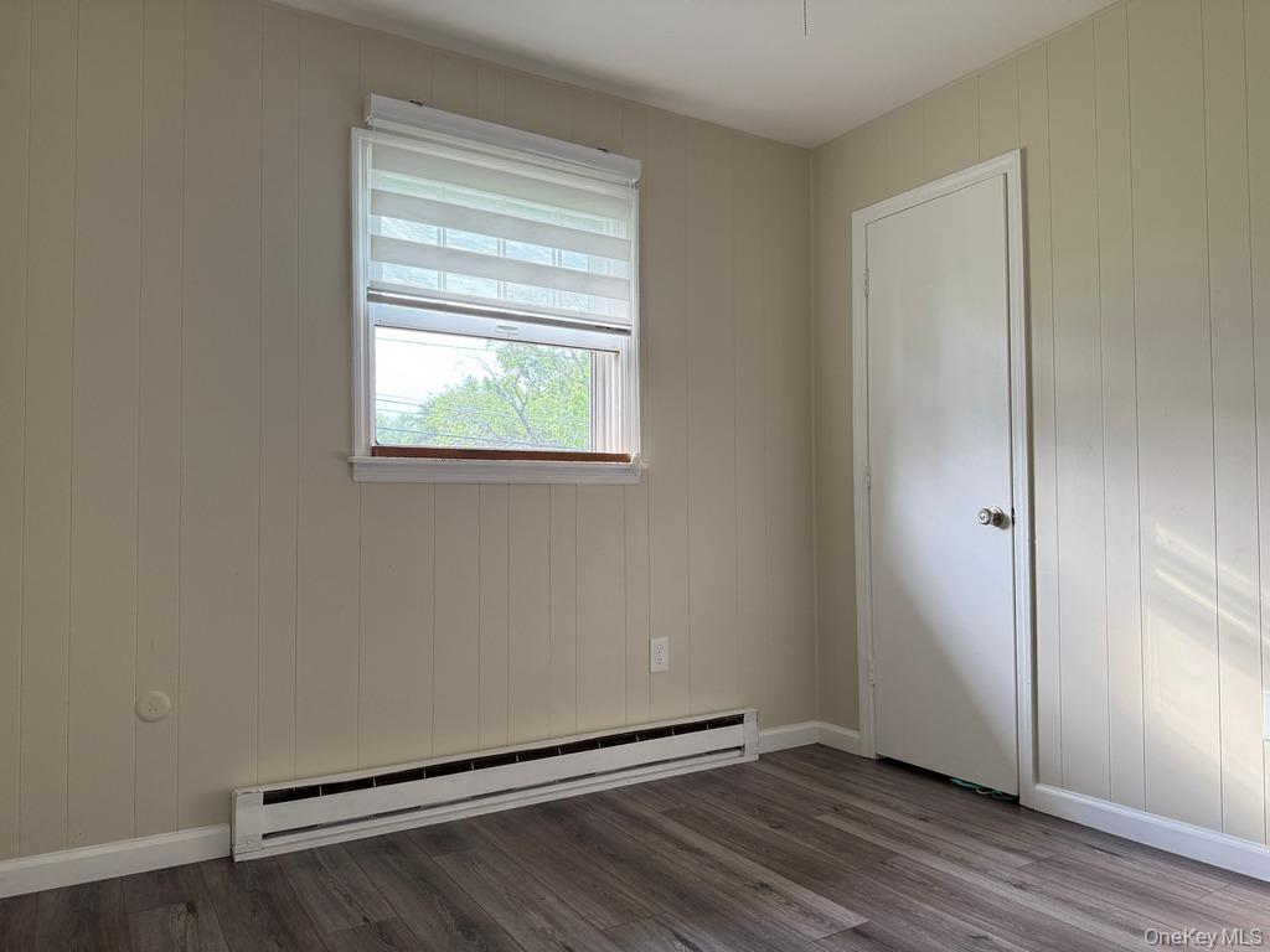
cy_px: 476
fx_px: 881
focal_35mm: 24
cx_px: 635
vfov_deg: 56.8
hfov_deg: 71.6
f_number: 1.78
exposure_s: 1/85
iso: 200
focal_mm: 6.76
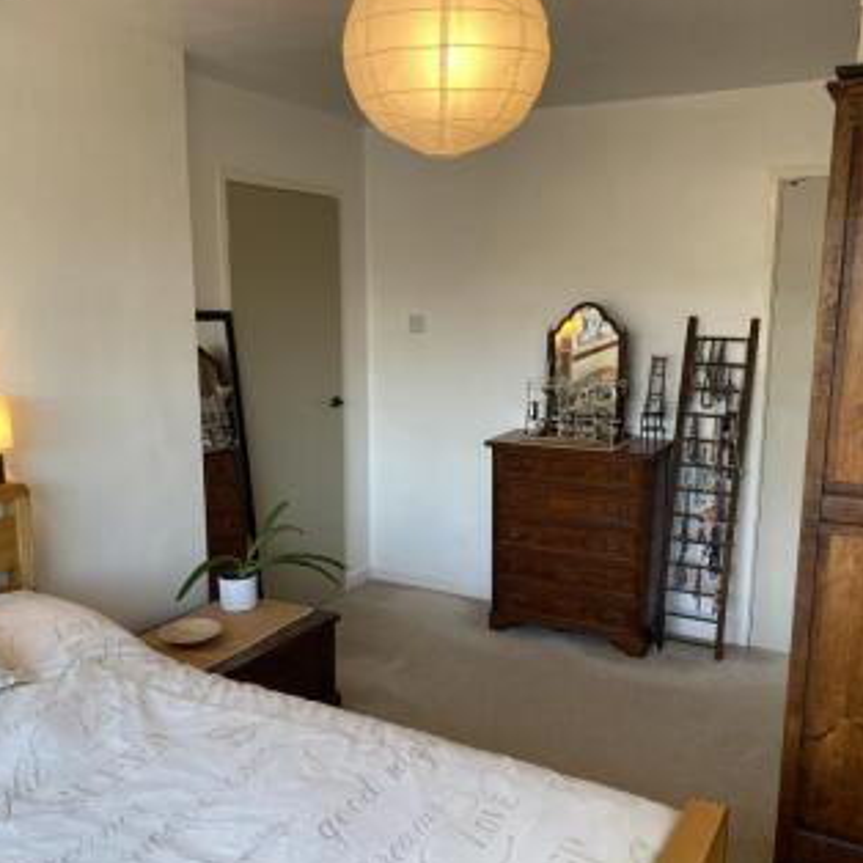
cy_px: 469
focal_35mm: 32
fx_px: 903
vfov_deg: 51.0
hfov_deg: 51.1
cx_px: 421
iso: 64
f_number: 1.8
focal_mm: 4.25
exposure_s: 1/100
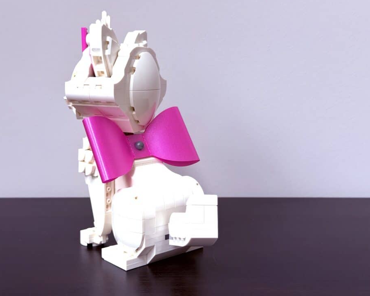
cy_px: 152
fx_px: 580
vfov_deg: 28.6
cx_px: 162
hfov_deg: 35.3
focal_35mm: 53
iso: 125
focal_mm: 6.76
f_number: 1.78
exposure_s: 1/59
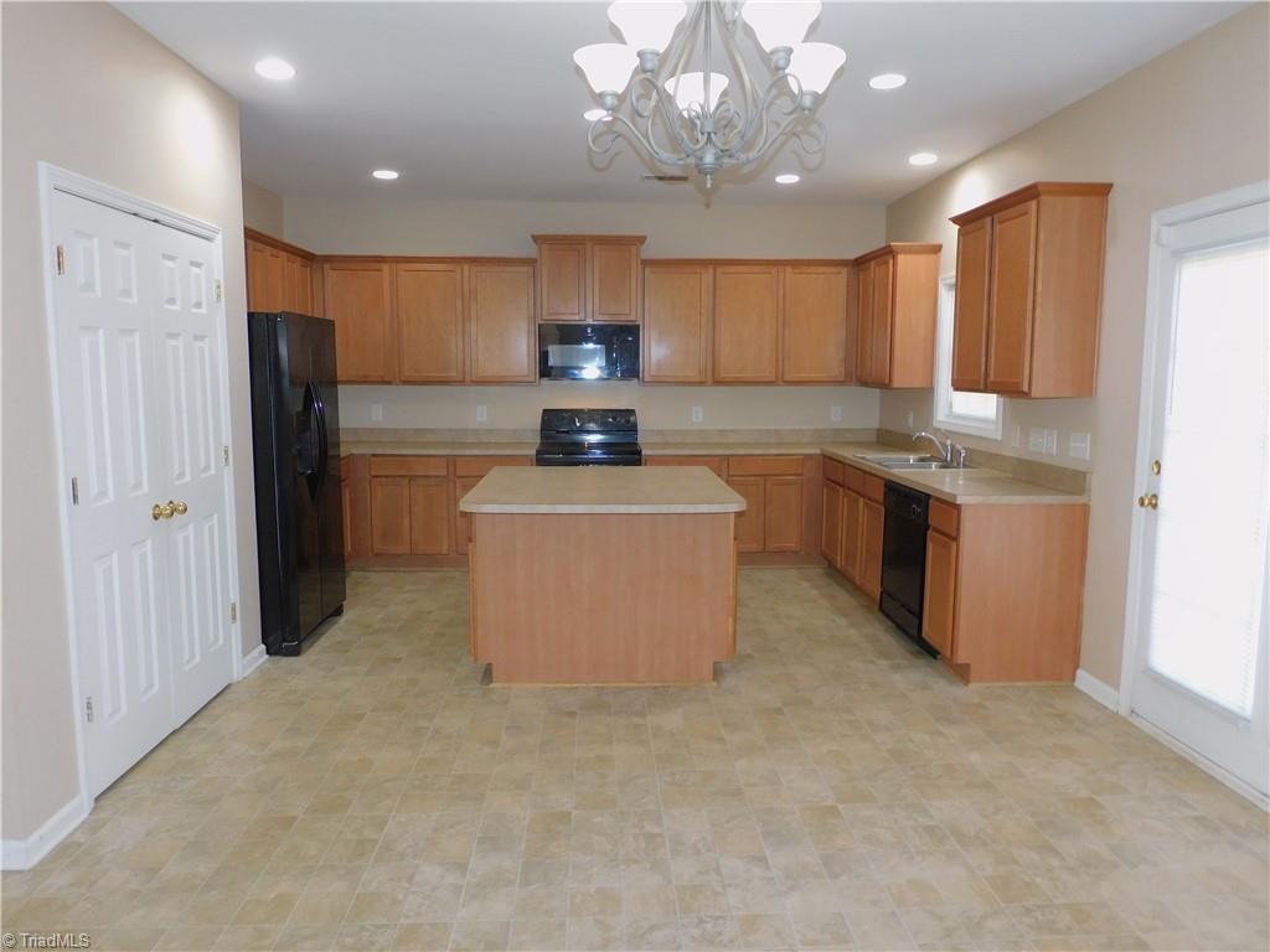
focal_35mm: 24
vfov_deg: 56.8
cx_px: 635
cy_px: 476
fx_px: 881
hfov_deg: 71.6
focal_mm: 4.3
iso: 220
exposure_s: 1/30
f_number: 3.3
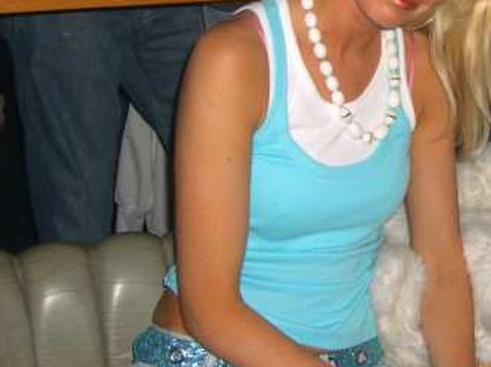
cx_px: 432
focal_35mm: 70
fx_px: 992
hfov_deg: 26.9
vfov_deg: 20.8
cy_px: 83
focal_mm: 7.9
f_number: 2.8
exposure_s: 1/60
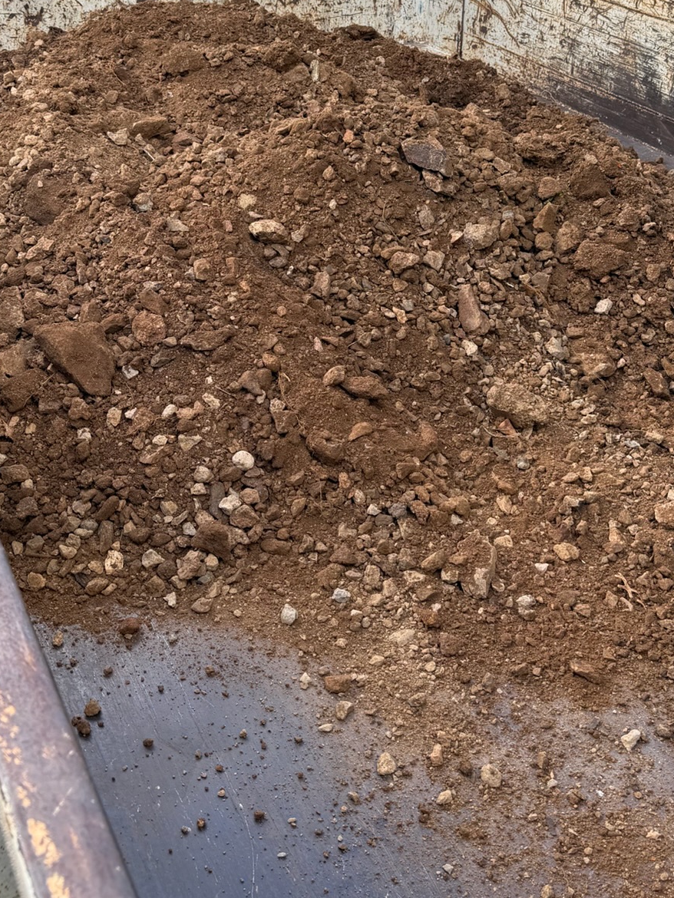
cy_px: 321
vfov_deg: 44.3
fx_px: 1090
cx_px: 421
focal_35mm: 42
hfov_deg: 34.2
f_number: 1.78
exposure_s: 1/514
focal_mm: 6.76
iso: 80
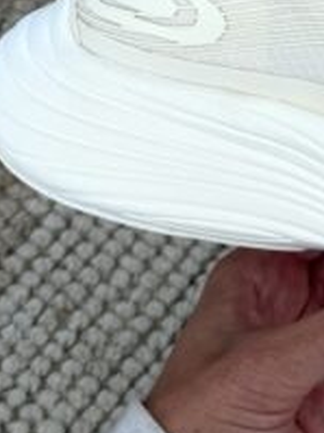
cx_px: 413
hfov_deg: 15.6
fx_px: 1124
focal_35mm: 90
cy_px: -136
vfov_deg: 19.9
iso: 80
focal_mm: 6.76
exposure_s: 1/323
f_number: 1.78
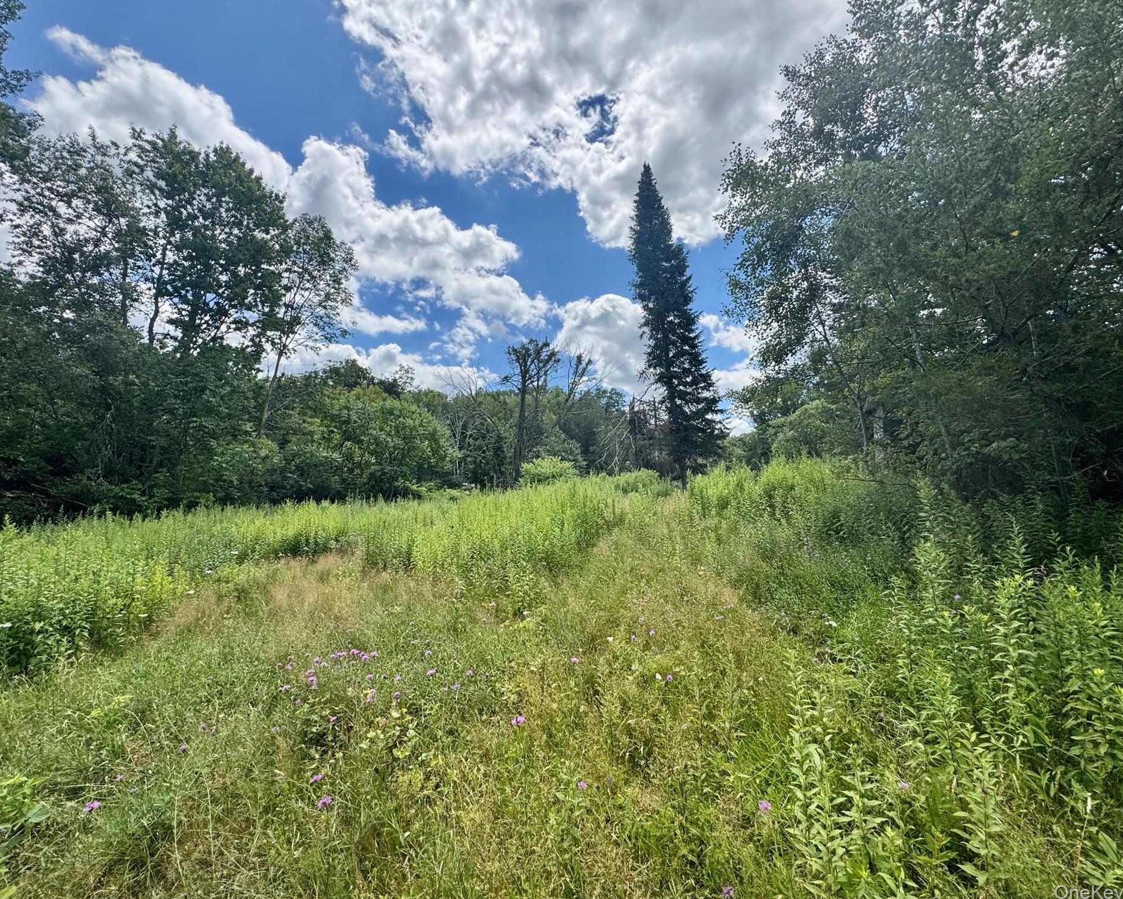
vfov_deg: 84.0
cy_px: 444
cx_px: 560
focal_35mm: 15
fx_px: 499
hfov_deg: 96.8
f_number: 2.2
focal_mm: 2.22
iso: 40
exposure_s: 1/1637
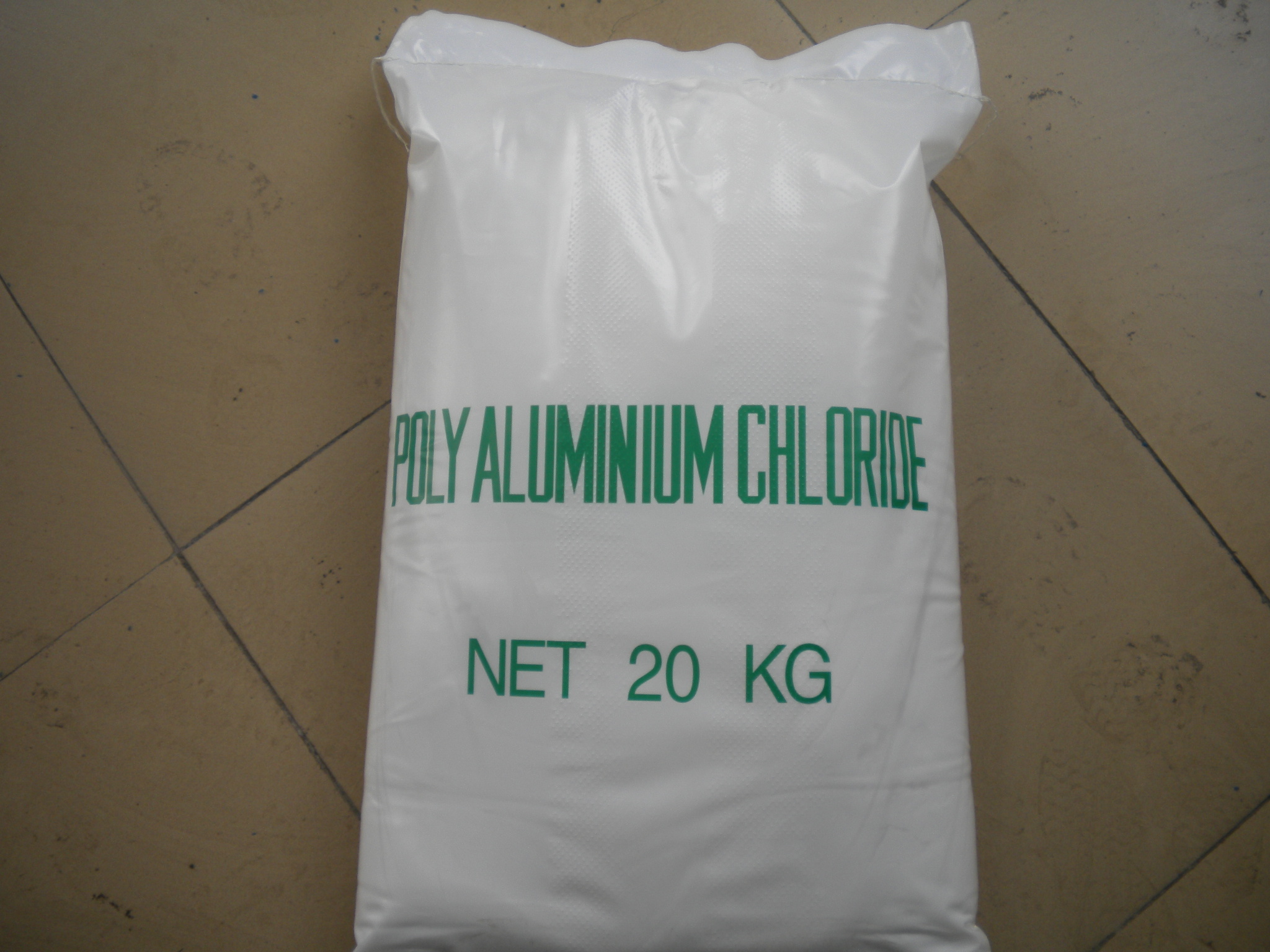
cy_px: 476
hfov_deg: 52.6
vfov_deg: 40.7
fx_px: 1284
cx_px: 635
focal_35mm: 35
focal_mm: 6.3
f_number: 3.1
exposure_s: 1/130
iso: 80
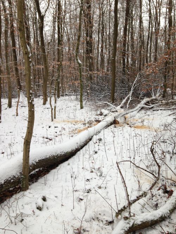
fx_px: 224
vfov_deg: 55.4
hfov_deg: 42.9
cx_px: 88
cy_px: 117
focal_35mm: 33
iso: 50
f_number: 2.4
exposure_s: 1/120
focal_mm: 4.13
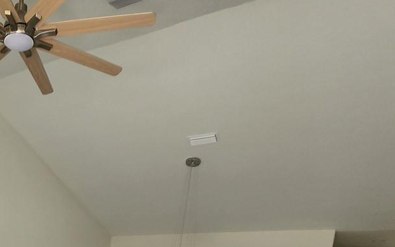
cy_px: 372
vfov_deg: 25.9
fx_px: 388
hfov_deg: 46.4
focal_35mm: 36
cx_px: 12
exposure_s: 1/100
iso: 40
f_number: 2.2
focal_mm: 1.7
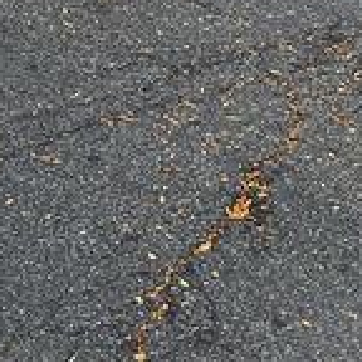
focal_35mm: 137
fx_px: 1621
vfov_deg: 11.5
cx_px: 221
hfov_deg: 12.7
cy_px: -356
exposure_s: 1/301
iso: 25
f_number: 2.2
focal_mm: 4.15
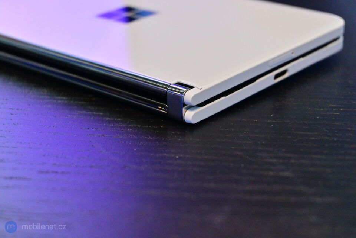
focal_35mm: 75
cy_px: 119
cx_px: 178
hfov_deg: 27.0
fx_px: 742
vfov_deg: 18.2
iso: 2500
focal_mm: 50
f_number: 6.3
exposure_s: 1/80
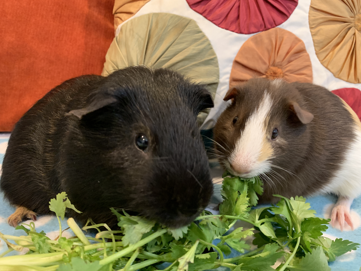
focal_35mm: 26
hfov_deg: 67.3
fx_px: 271
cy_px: 136
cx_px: 180
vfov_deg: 53.1
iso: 400
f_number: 1.8
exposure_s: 1/40
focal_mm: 4.25
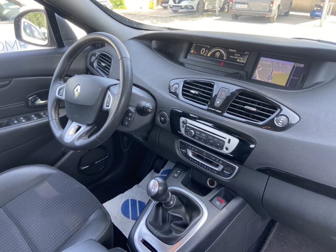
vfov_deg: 53.1
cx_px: 168
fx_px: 252
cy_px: 126
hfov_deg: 67.3
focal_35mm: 26
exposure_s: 1/122
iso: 50
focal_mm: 4.25
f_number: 1.8
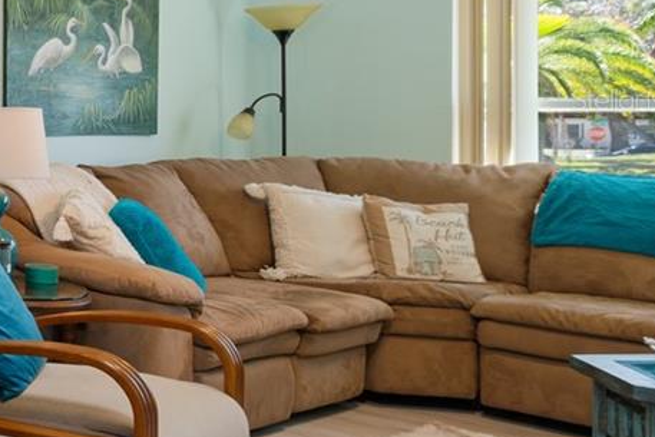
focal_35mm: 49
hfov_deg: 24.4
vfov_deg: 27.1
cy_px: 100
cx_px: -447
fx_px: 892
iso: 250
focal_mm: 14
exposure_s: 1
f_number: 9
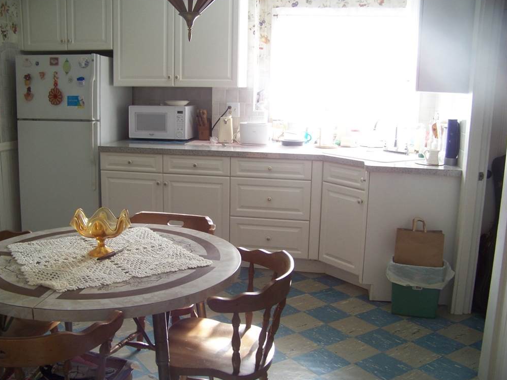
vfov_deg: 38.7
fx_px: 542
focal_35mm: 37
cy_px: 188
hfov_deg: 50.1
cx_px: 248
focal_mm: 5.85
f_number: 2.8
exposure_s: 1/30
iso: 100
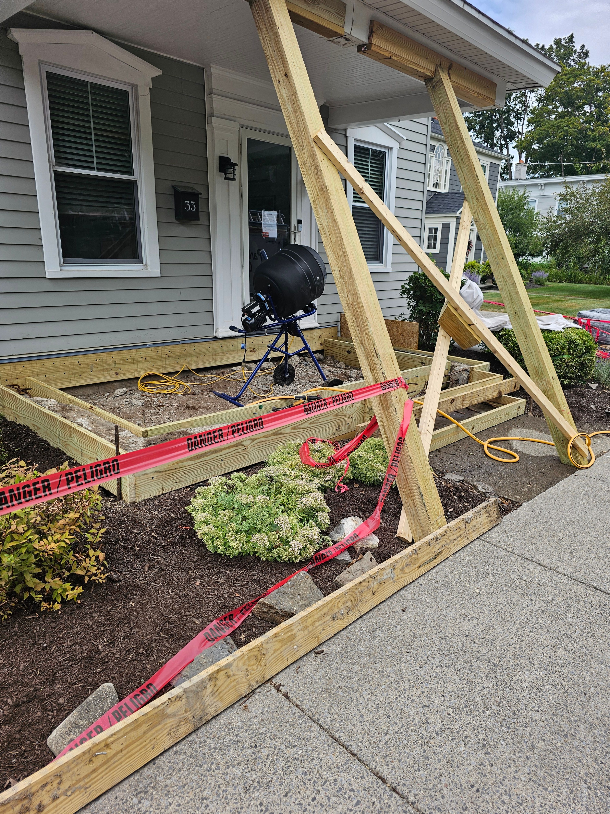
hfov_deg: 58.9
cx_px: 305
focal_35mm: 23
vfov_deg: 73.9
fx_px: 540
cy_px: 407
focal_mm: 6.3
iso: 10
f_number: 1.7
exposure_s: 1/262
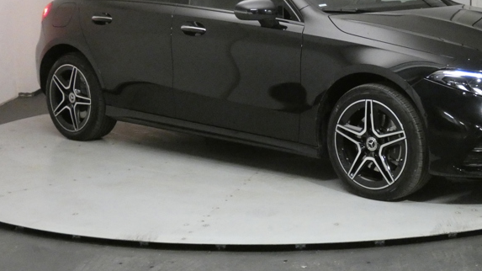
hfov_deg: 29.9
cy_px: 87
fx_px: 894
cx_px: 333
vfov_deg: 17.2
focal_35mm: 70
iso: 1600
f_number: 3.8
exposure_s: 1/60
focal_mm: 8.2
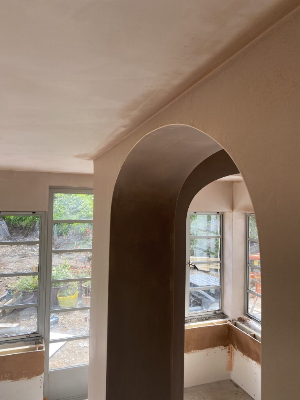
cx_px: 150
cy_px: 200
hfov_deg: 53.1
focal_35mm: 26
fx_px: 300
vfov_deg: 67.3
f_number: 1.8
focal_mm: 4.25
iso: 32
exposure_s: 1/375
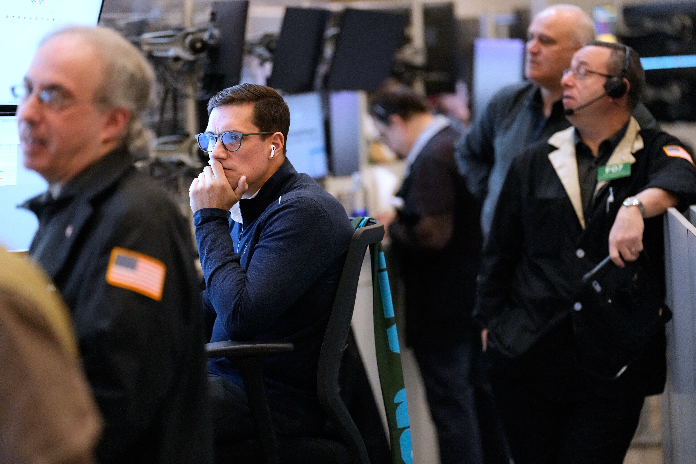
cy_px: 232
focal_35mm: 152
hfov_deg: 13.5
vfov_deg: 9.0
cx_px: 348
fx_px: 2938
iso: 5000
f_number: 2.8
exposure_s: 1/250
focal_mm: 152
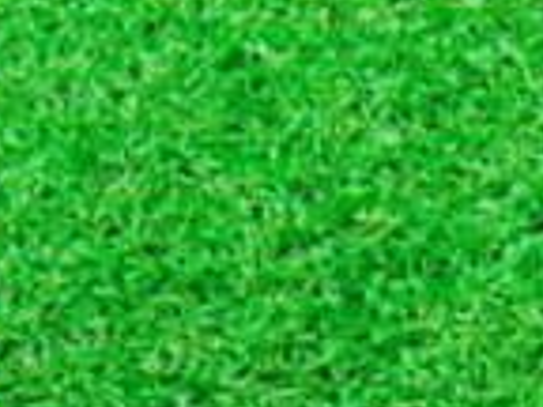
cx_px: 667
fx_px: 2573
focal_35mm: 164
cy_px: 852
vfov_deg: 8.5
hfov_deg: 11.8
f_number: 3.6
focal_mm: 6.42
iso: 3200
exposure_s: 1/160
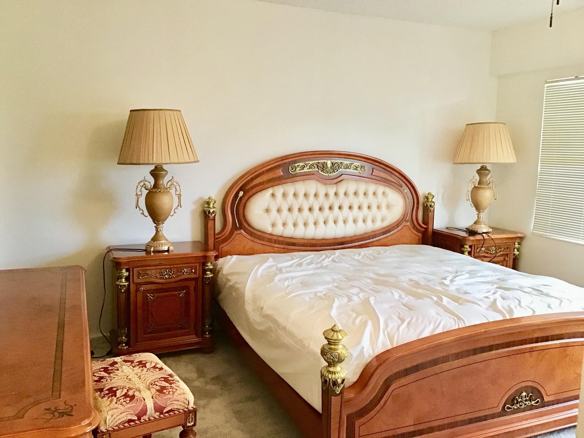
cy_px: 219
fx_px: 523
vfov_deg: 45.4
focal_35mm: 31
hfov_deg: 58.4
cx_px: 292
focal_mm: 3.3
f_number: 2.4
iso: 200
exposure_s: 1/33
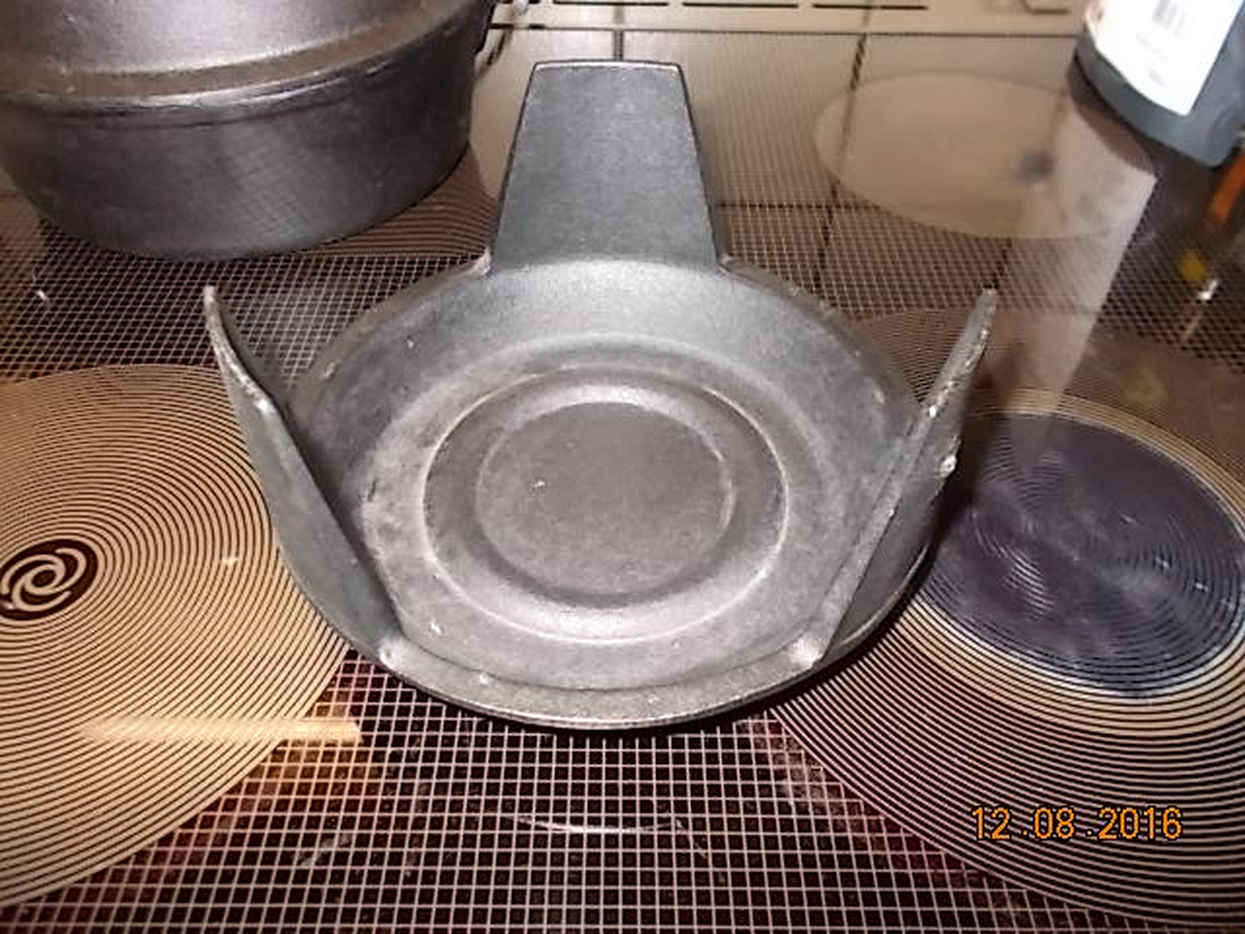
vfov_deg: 53.1
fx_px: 935
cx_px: 622
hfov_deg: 67.3
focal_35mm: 26
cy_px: 467
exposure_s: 1/25
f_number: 3.2
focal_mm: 4.6
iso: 200
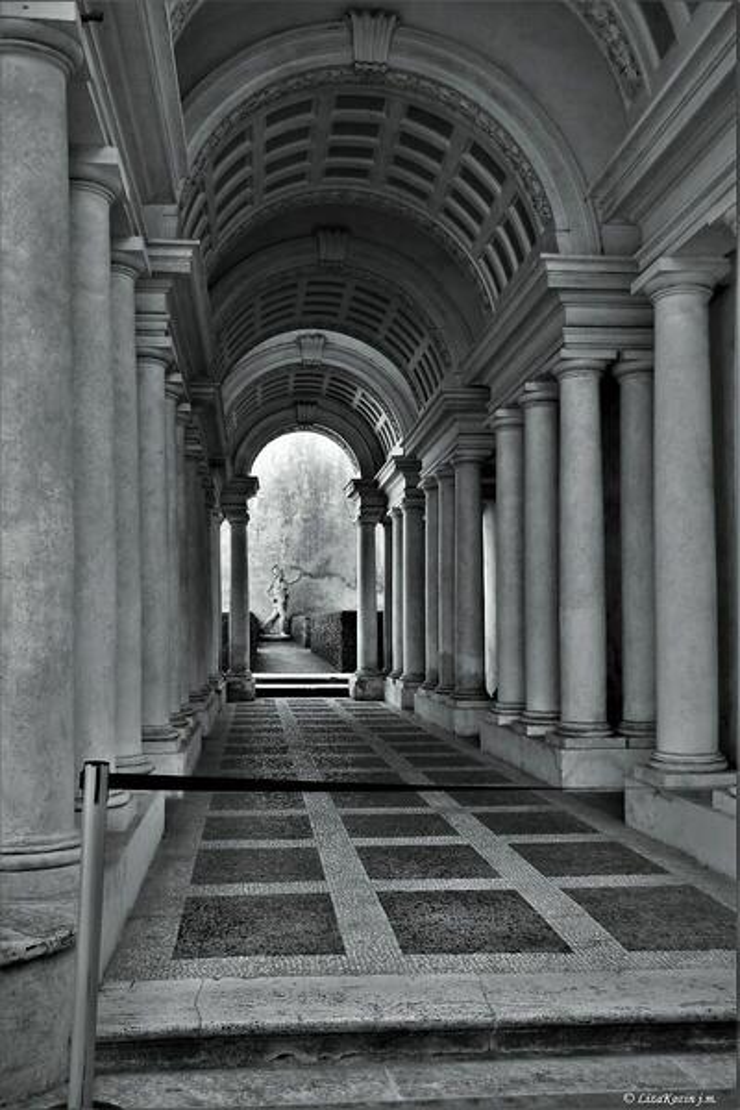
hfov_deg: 28.9
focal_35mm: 46
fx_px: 1434
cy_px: 555
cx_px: 370
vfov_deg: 42.3
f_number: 5
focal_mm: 31
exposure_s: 1/60
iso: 100
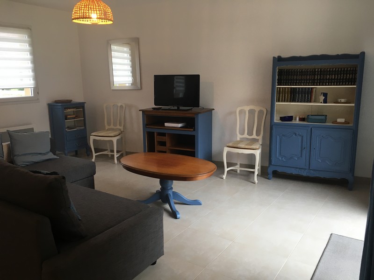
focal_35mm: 29
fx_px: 313
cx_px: 187
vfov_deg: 48.2
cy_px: 140
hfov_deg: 61.7
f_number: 2.2
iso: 40
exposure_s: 1/33
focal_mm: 4.15
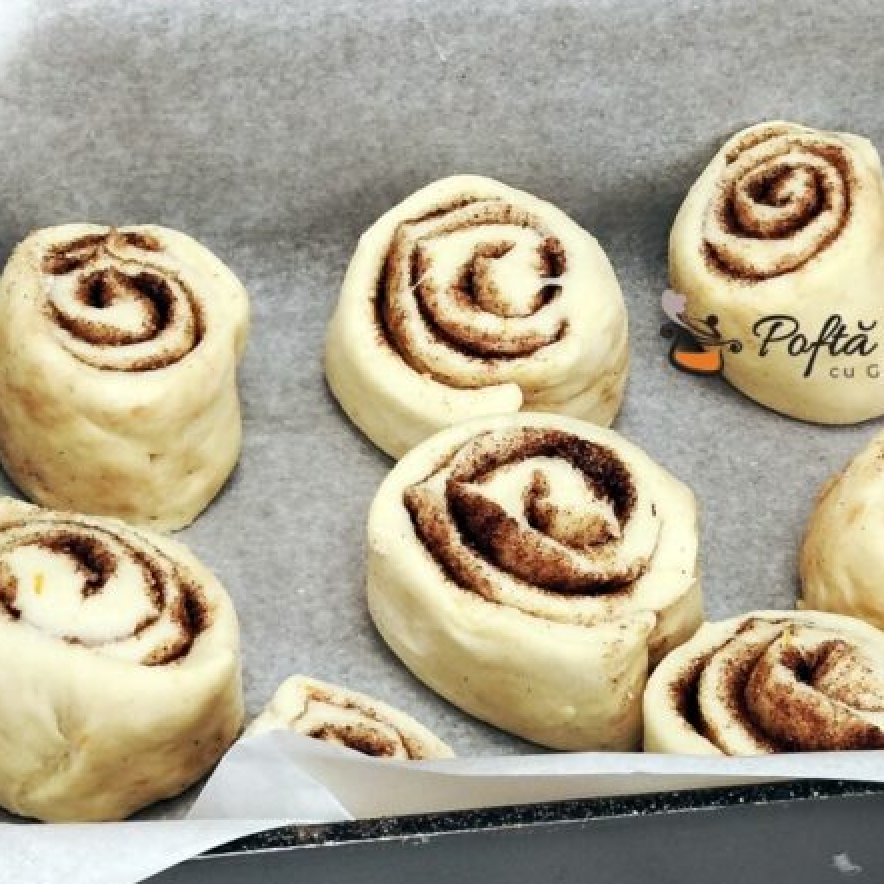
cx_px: 690
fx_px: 4247
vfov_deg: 11.9
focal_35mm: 147
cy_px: 399
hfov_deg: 11.8
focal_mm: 5.25
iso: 291
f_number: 1.75
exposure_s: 1/60
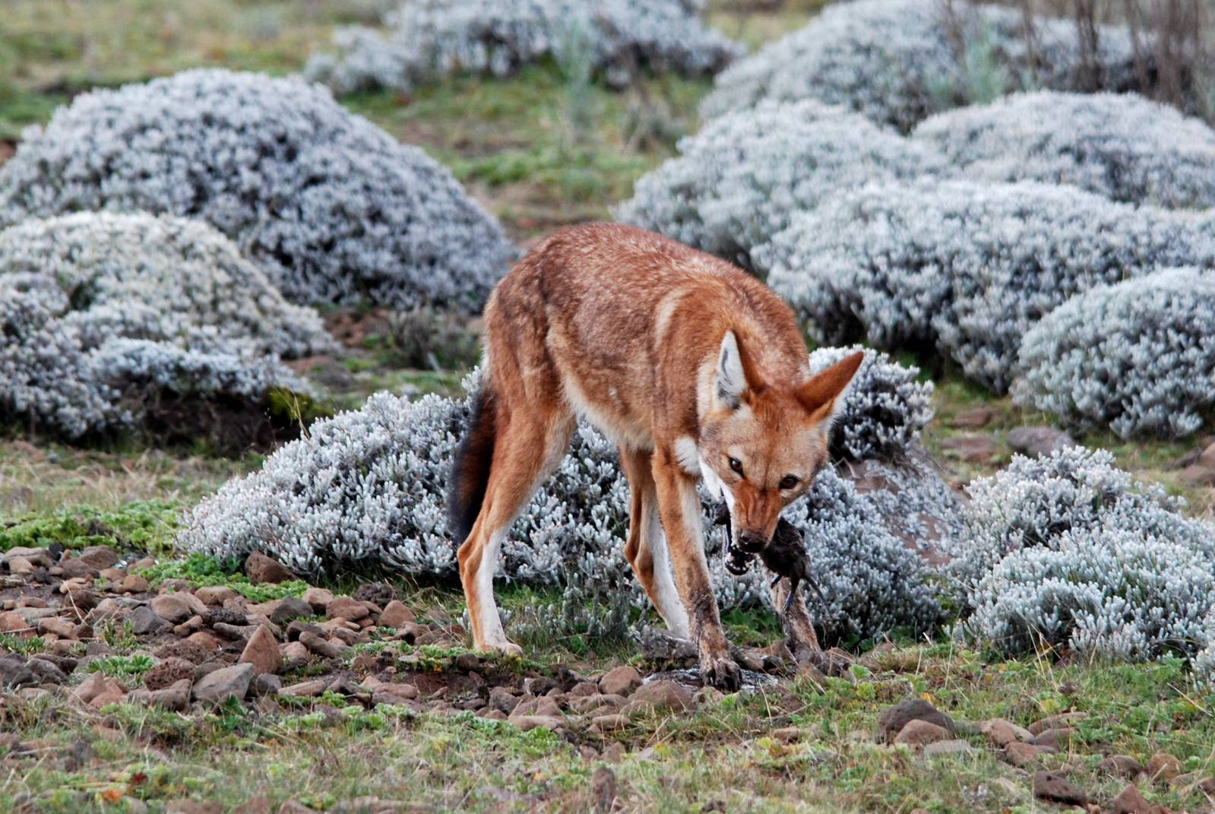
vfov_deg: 3.1
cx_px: 608
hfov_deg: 4.6
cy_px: 407
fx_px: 15208
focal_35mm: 450
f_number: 6.3
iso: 400
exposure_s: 1/400
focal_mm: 300
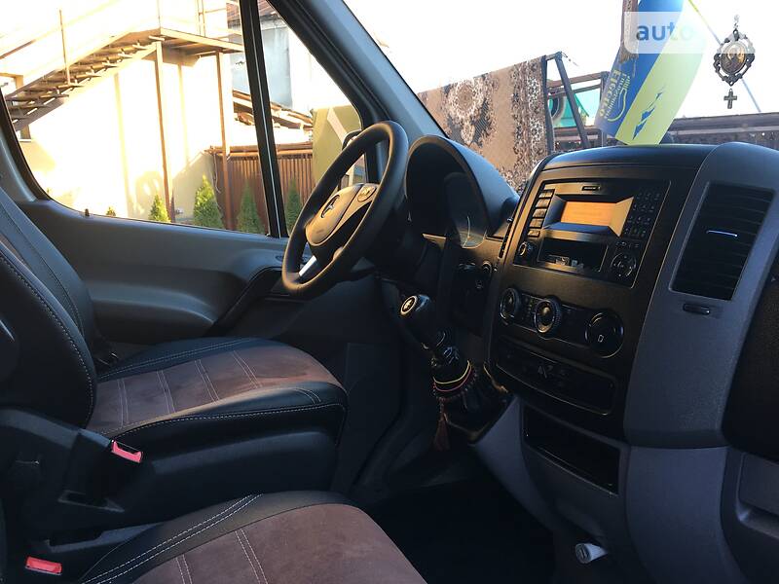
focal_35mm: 29
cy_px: 292
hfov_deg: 61.7
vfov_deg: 48.2
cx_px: 390
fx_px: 653
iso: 40
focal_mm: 4.2
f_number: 2.2
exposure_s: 1/100
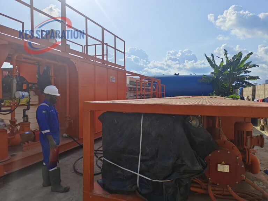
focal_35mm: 24
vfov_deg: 56.8
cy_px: 100
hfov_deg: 71.6
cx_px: 134
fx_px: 186
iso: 50
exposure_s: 1/3155
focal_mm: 5.56
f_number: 1.88
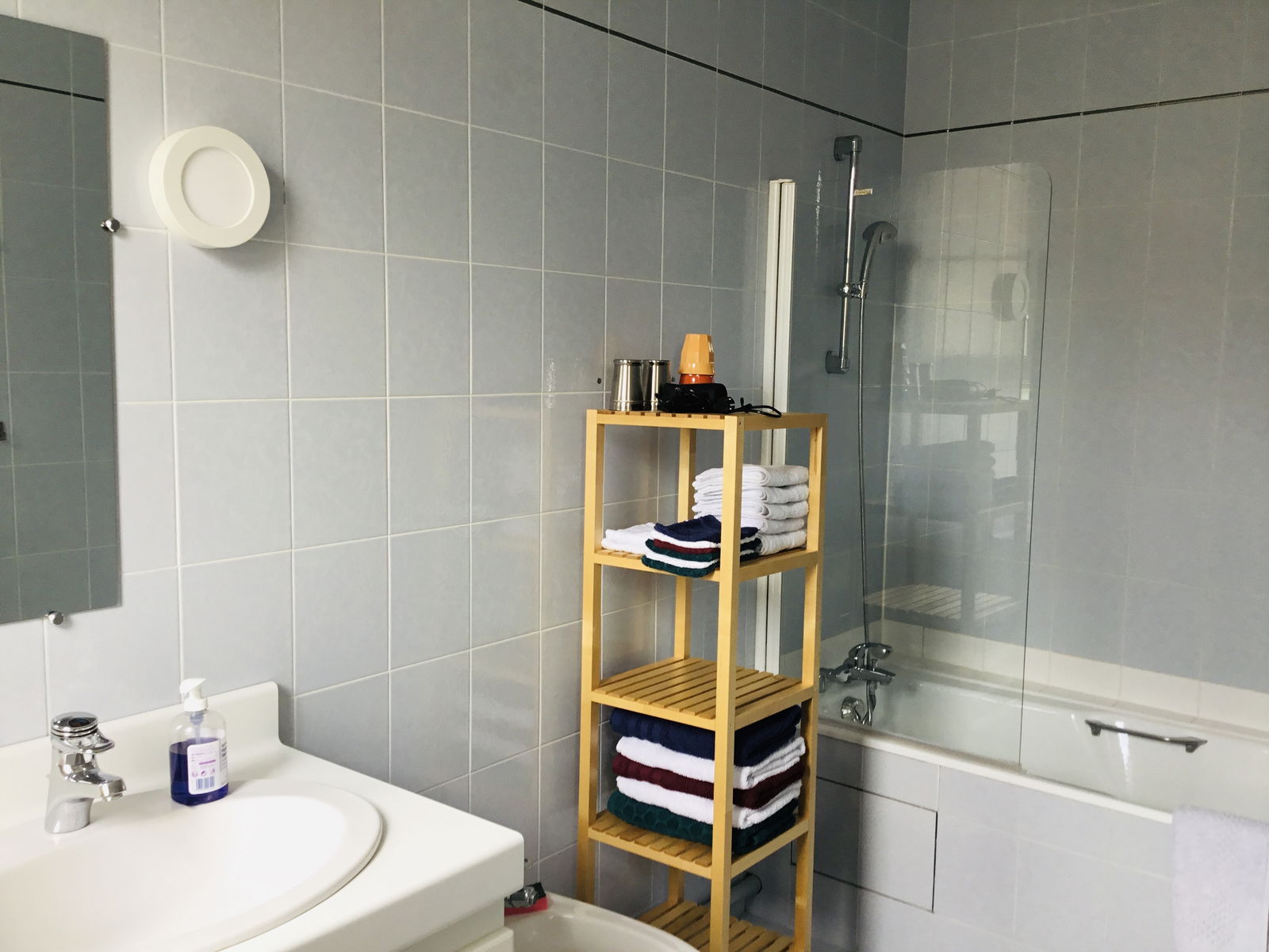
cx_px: 634
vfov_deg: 45.4
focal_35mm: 31
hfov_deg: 58.4
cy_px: 476
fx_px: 1136
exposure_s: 1/33
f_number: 2.4
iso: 32
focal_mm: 3.3
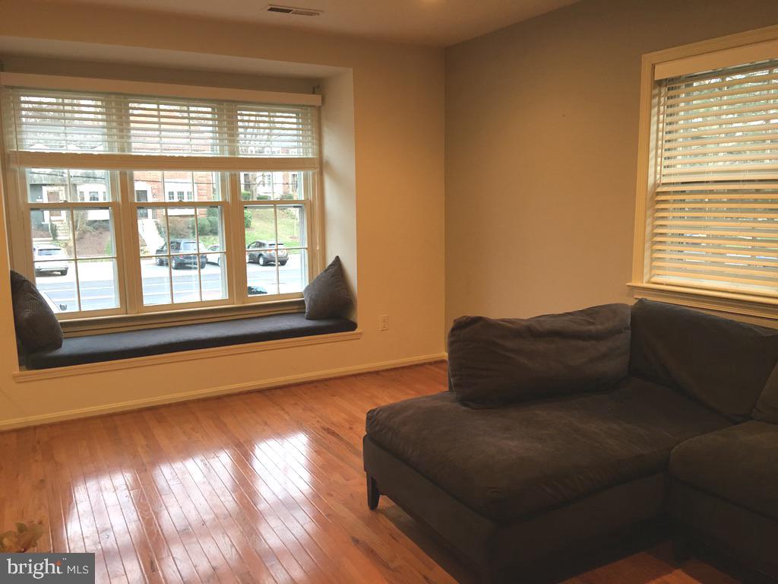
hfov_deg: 61.7
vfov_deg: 48.2
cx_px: 389
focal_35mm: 29
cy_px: 292
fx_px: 652
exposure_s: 1/15
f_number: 2.2
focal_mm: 4.15
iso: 50
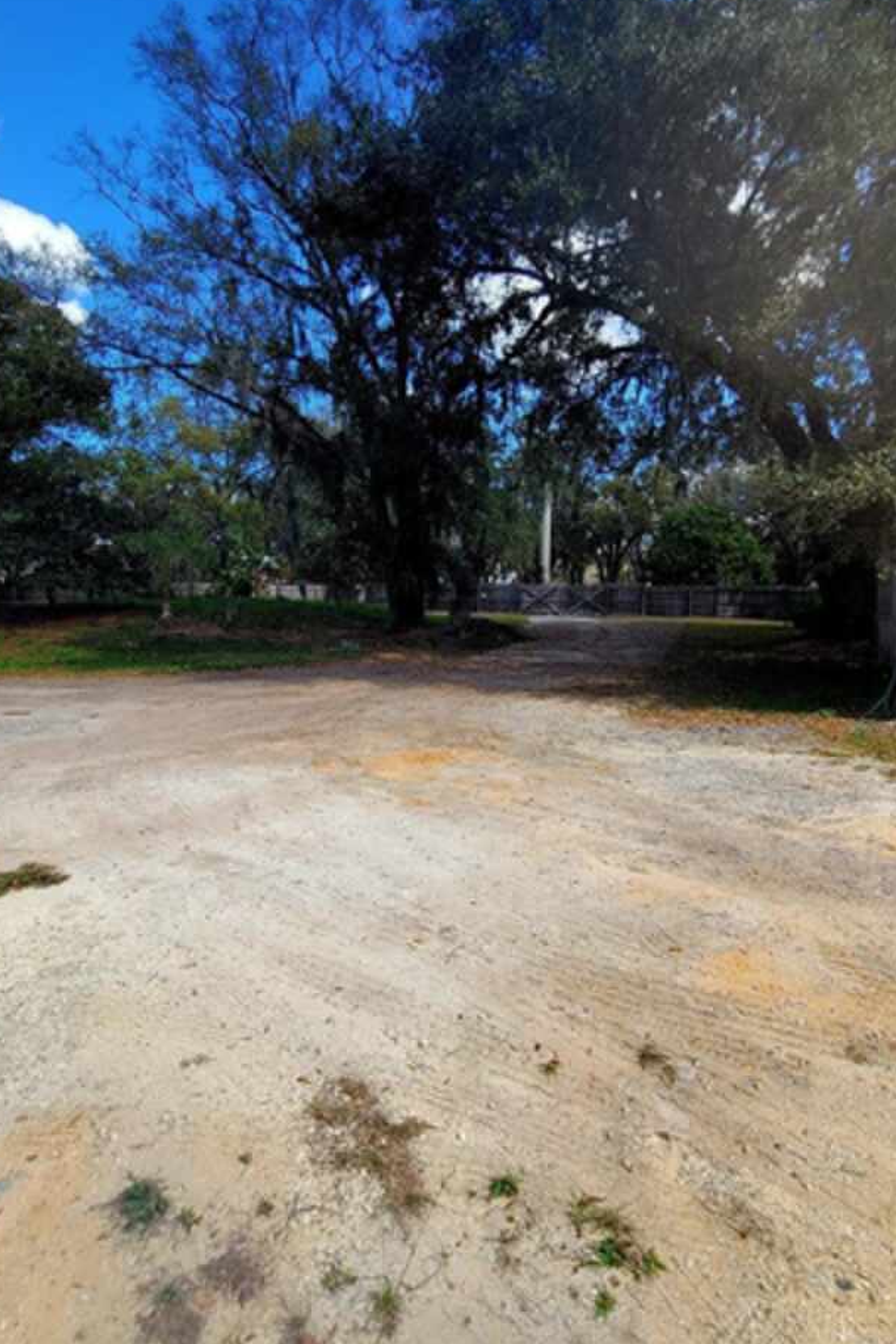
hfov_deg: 64.5
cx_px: 477
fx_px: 710
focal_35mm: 19
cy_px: 639
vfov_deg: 86.9
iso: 50
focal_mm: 2.2
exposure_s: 1/1250
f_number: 2.2
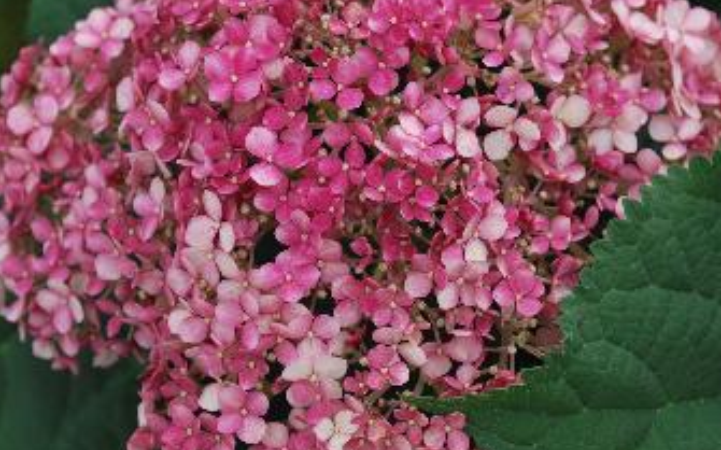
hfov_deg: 20.7
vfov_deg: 13.0
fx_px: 1976
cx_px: 394
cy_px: 233
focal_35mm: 101
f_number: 8
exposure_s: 1/60
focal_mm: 55
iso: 160
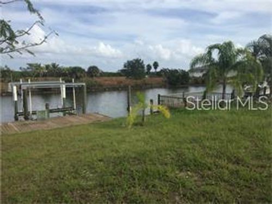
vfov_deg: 48.2
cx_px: 136
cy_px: 102
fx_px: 228
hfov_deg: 61.7
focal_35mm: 29
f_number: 2.2
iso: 32
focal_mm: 4.15
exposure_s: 1/2198
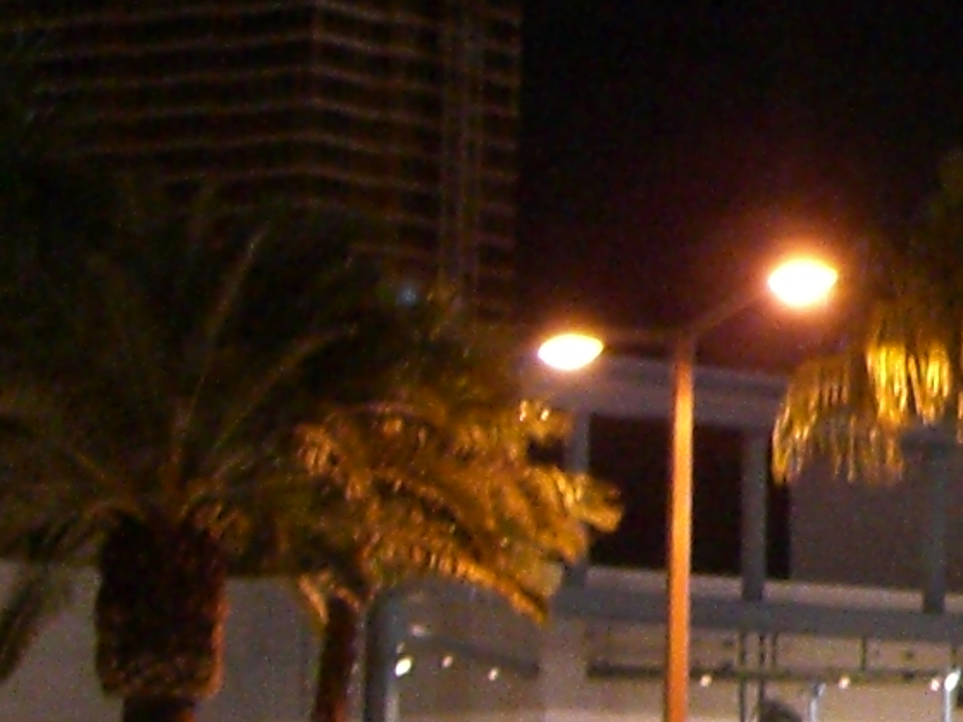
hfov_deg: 8.9
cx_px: 1976
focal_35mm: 209
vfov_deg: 7.1
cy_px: -126
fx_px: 5813
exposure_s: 1/8
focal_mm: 7.9
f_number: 2.8
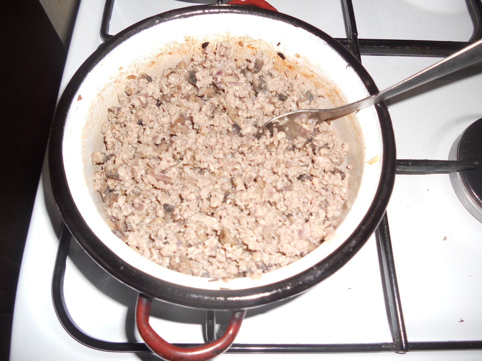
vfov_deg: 51.4
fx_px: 376
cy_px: 180
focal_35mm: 27
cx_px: 241
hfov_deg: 65.3
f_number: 3.2
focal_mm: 4.9
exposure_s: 1/25
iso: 80
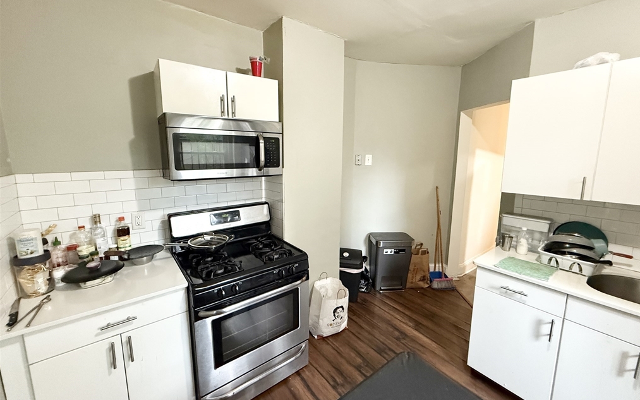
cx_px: 323
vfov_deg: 74.8
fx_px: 262
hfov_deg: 101.5
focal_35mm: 15
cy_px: 193
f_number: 2.2
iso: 800
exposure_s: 1/60
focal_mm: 2.22
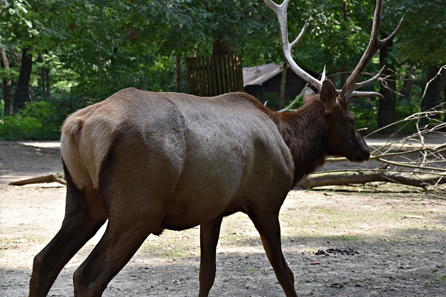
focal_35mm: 63
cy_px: 148
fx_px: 781
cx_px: 223
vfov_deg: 21.6
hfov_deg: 31.9
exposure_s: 1/200
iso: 400
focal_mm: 42
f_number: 7.1
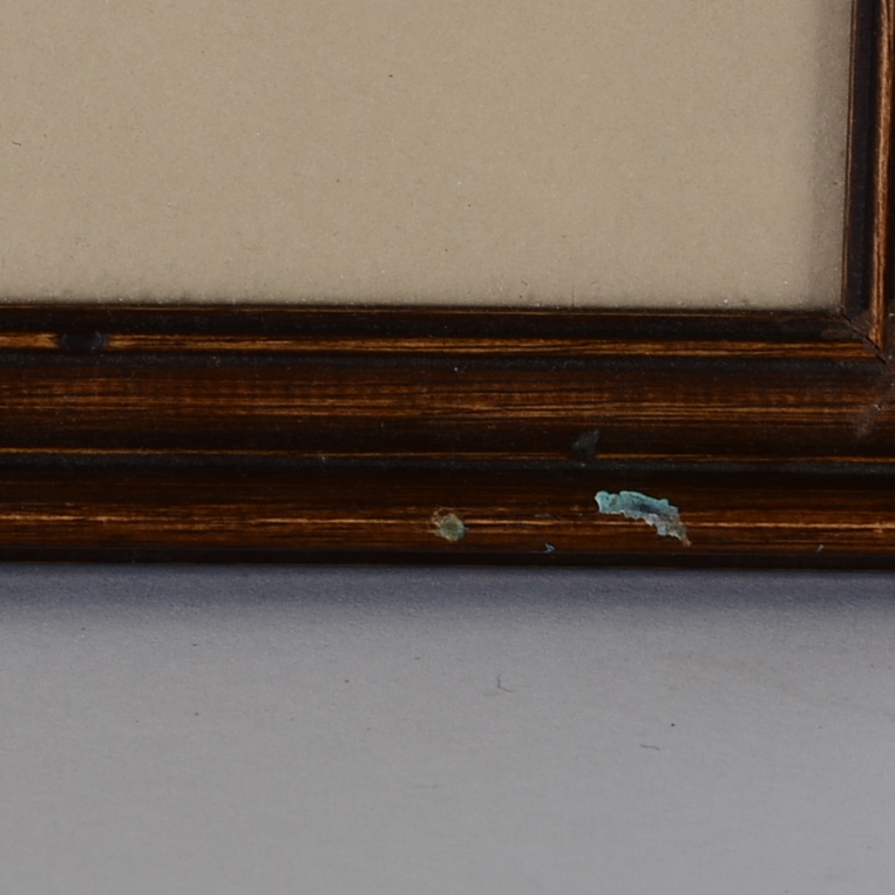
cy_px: 416
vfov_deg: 4.1
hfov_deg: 4.1
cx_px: 530
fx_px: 12618
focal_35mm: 431
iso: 100
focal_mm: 105
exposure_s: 1/125
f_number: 16
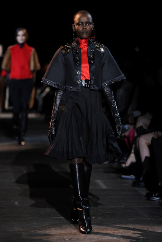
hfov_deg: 6.9
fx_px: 1349
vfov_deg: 10.3
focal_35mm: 200
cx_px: 81
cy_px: 121
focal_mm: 200
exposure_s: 1/640
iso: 2000
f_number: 4
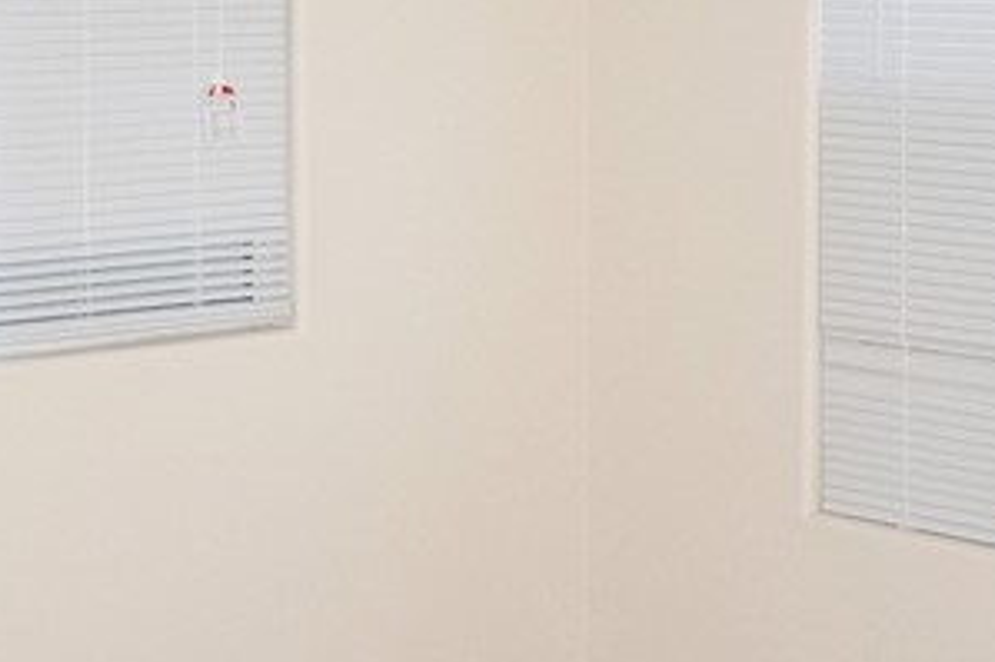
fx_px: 3011
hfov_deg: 18.8
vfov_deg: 12.5
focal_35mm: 109
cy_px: 160
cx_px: 459
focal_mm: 20
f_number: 2.8
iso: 800
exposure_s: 1/60
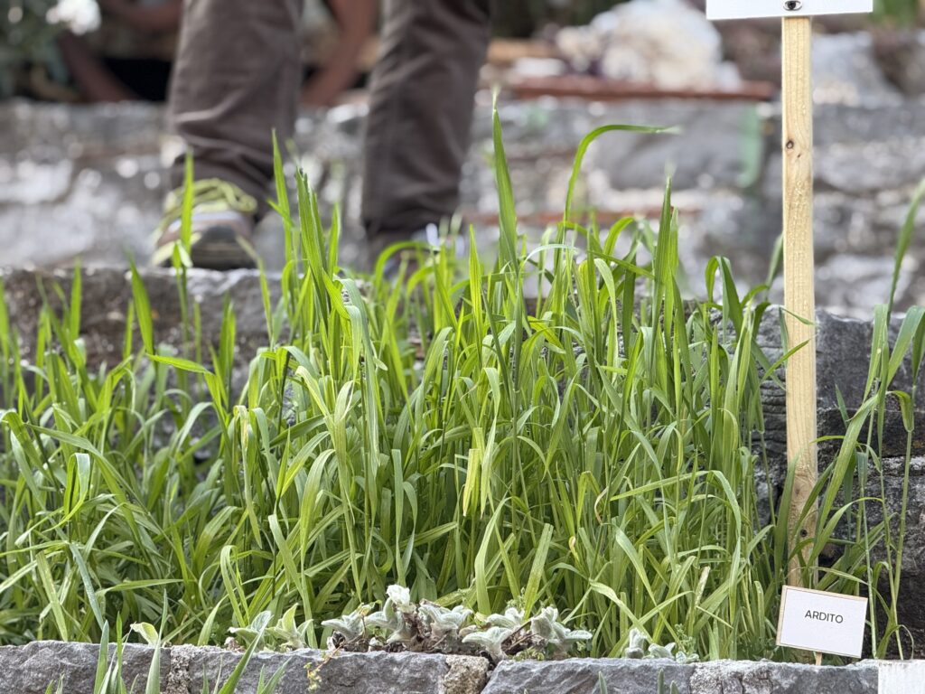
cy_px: 347
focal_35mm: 120
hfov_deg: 16.4
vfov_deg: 12.3
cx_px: 462
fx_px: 3207
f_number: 2.8
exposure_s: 1/99
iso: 125
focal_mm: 15.66
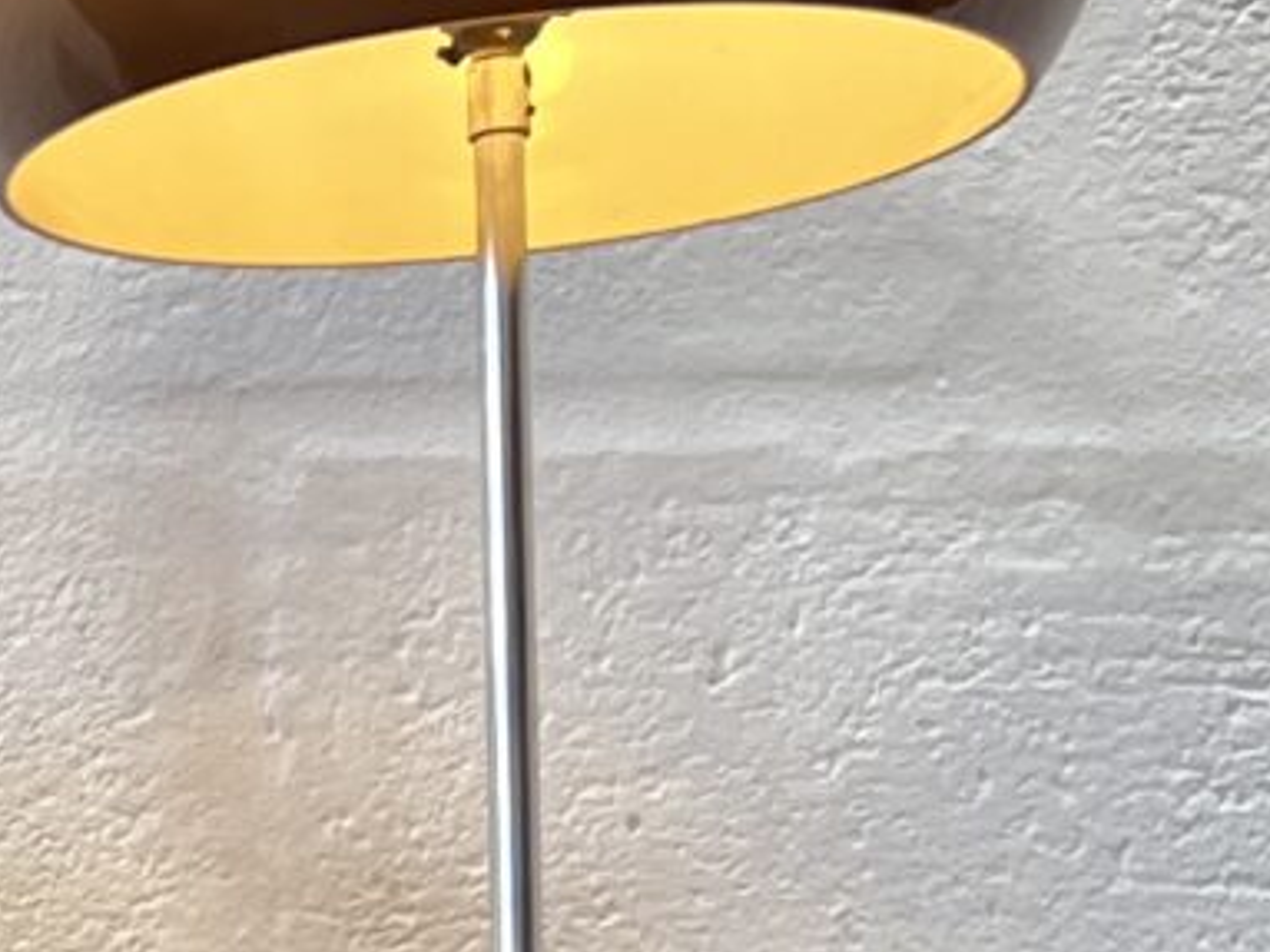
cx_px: -1562
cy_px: 1751
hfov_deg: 10.2
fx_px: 6382
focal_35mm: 174
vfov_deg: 8.2
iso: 64
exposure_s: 1/121
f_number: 1.5
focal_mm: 5.7
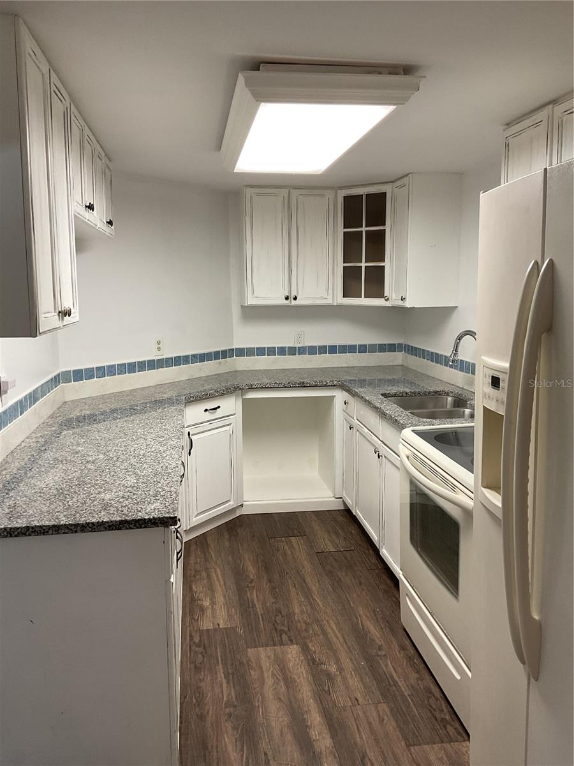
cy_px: 383
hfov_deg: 48.2
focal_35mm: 29
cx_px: 287
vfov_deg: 61.7
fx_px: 641
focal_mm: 3
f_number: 1.8
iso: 64
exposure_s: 1/60
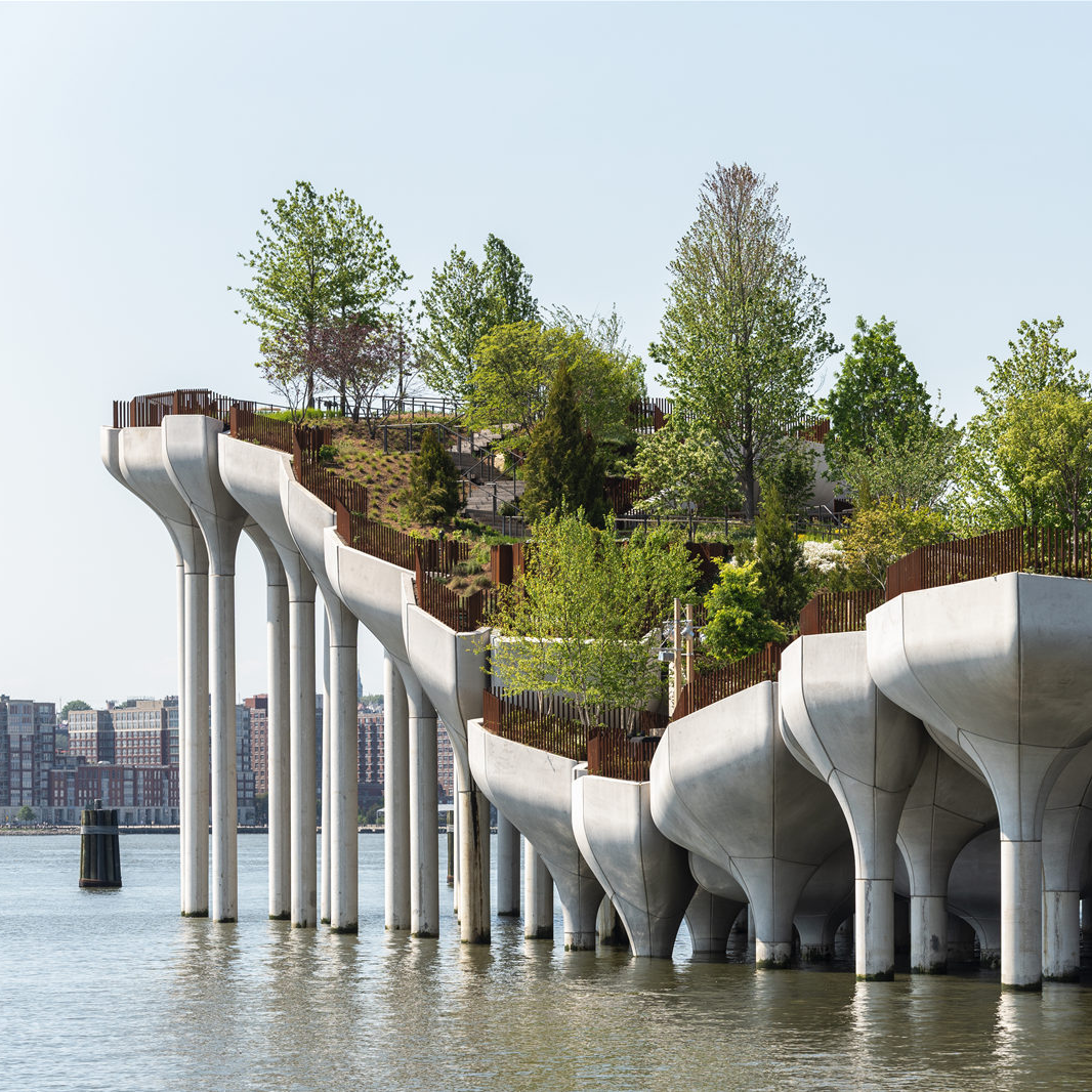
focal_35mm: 134
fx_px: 4783
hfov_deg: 13.0
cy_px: 546
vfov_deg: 13.0
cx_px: 758
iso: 200
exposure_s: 1/800
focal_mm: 105
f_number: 6.3
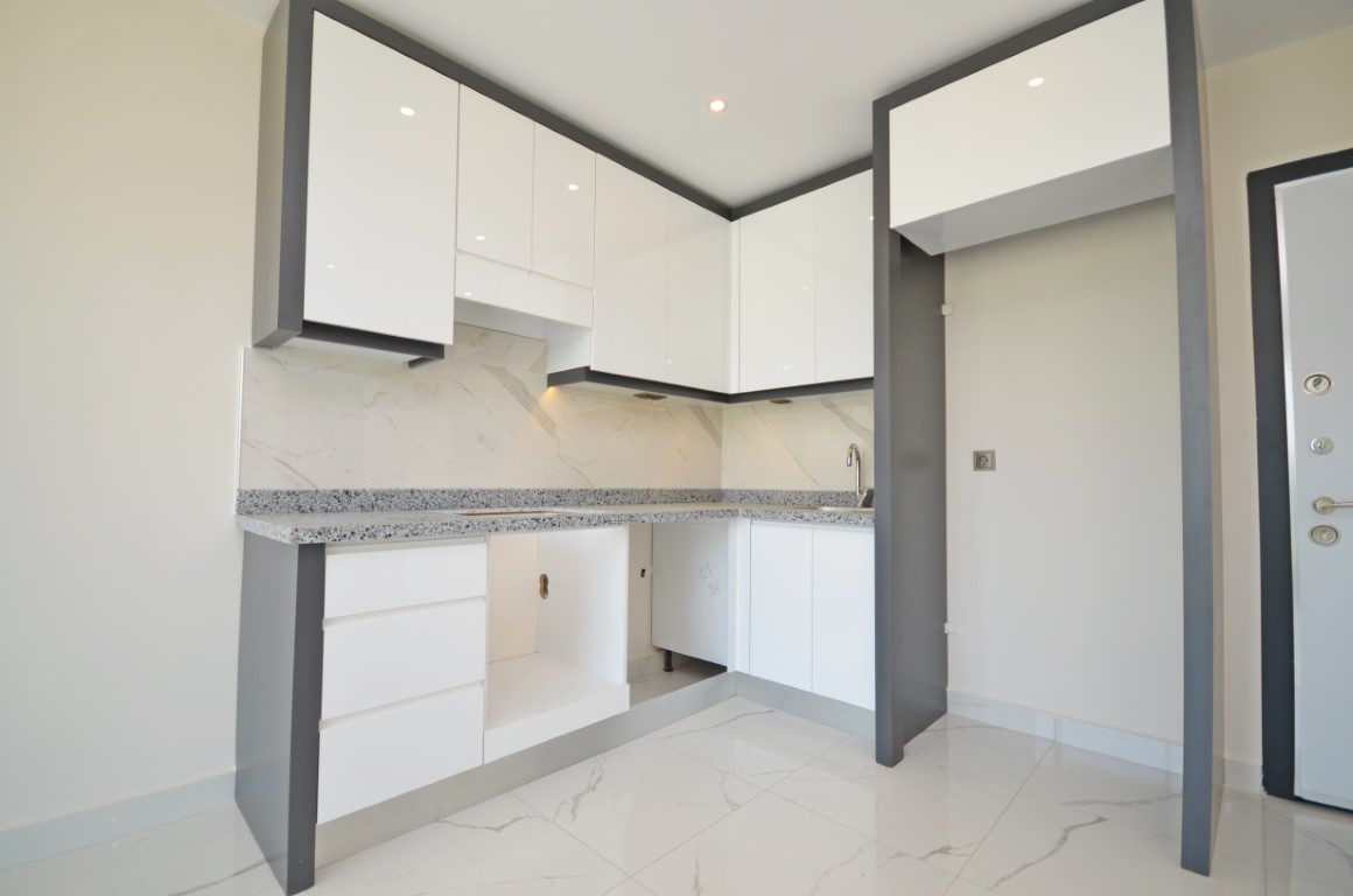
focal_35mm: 15
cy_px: 448
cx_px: 676
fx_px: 563
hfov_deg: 100.5
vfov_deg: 77.1
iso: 200
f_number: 4.5
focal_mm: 10
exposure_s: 1/80
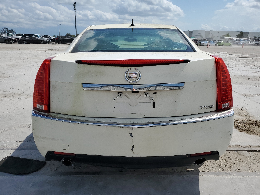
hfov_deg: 67.3
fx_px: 195
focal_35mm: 26
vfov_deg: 53.1
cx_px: 130
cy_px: 98
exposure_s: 1/10000
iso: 50
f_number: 1.5
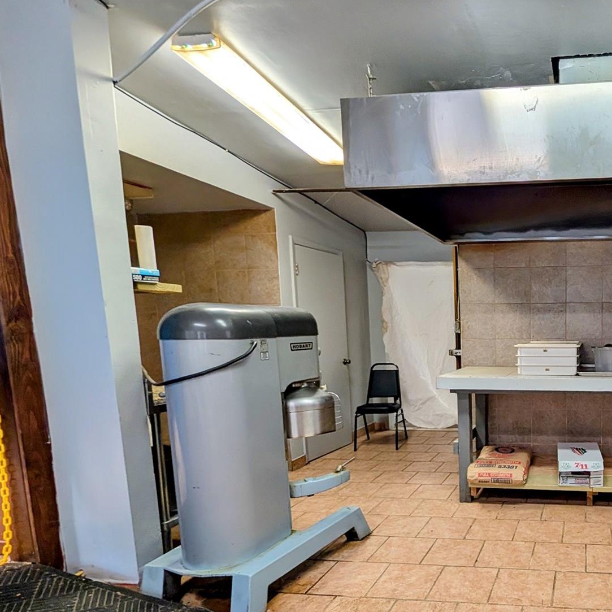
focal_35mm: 20
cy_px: 374
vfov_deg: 73.8
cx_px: 541
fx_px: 400
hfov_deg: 63.6
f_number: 1.7
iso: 71
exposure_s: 1/40
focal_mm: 2.02
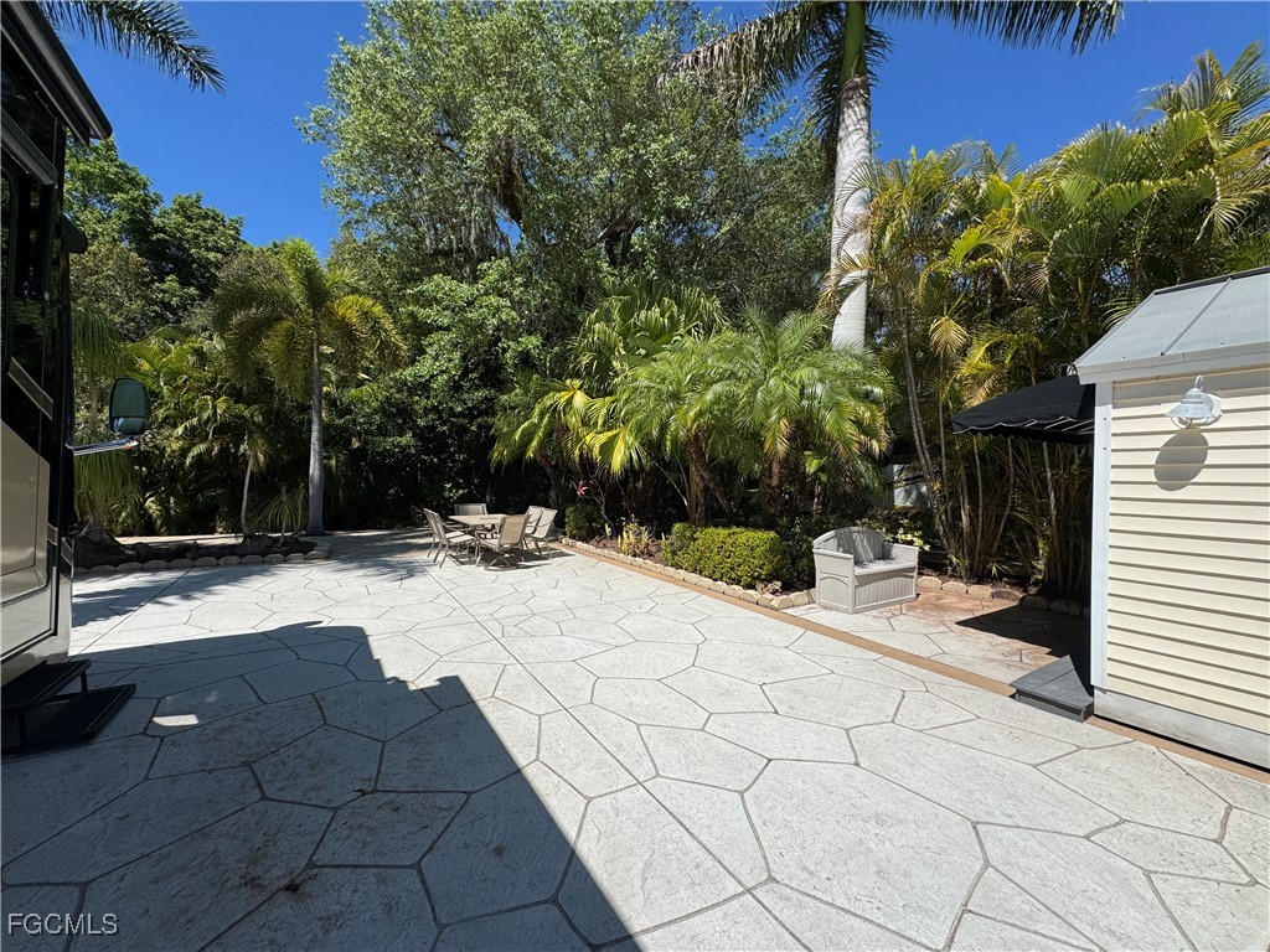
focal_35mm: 14
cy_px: 476
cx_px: 635
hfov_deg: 102.1
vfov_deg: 85.7
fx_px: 514
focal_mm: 2.22
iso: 50
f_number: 2.2
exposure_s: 1/3546
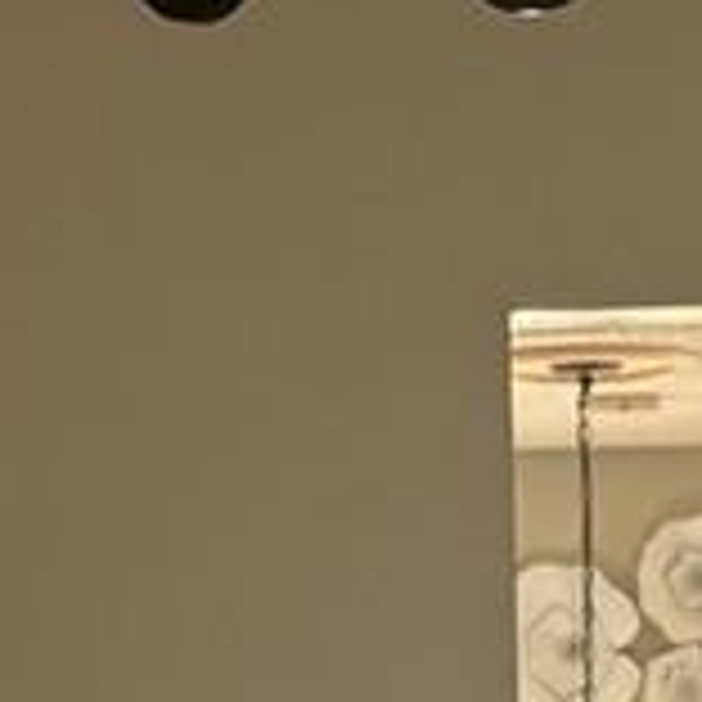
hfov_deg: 7.7
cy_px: 2156
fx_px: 5185
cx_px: 387
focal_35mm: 226
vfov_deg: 6.9
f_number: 1.6
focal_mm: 5.96
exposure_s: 1/121
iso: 125
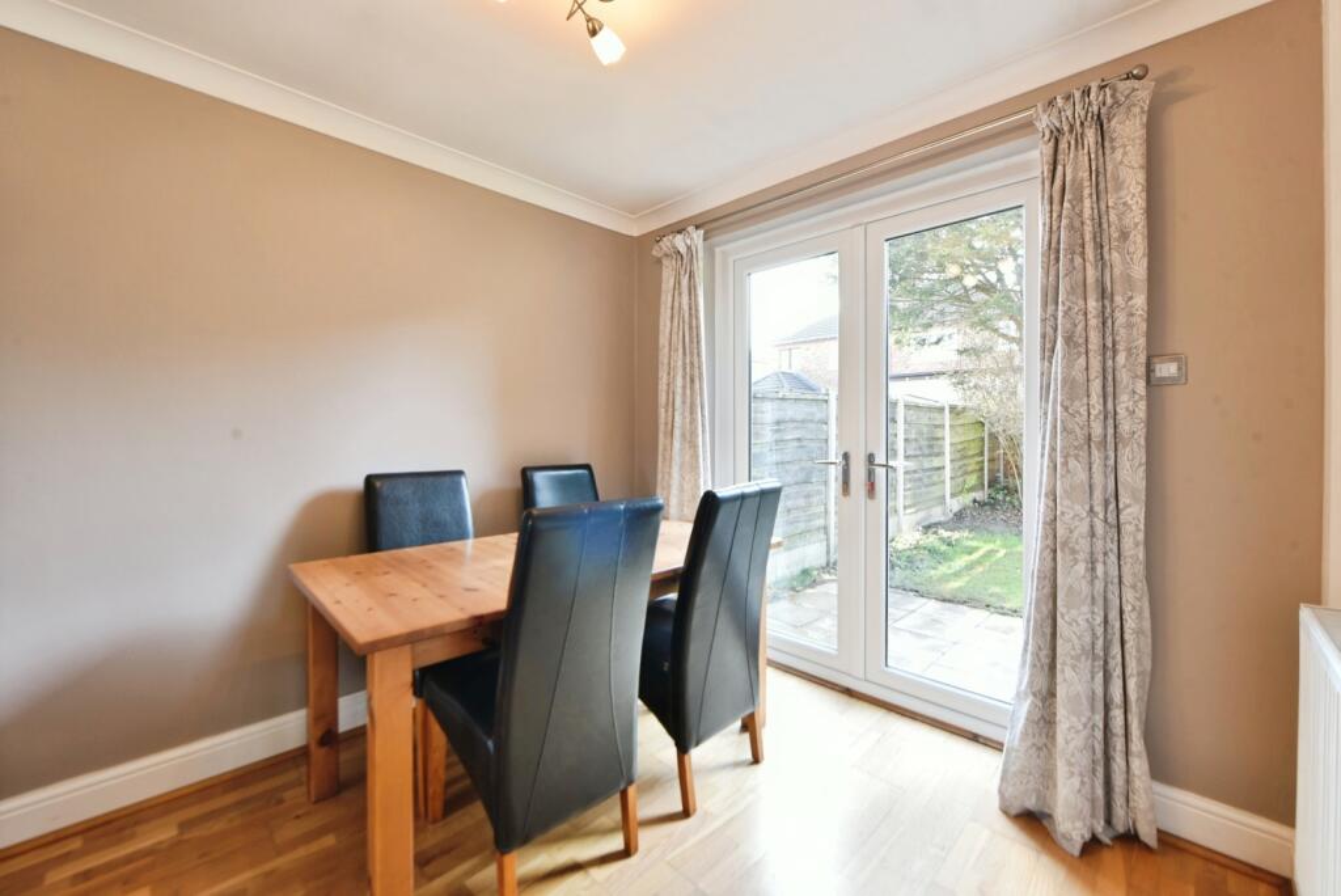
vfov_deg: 81.3
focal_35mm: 14
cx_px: 670
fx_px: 522
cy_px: 448
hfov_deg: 104.2
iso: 640
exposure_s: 1/15
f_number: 9
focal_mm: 14
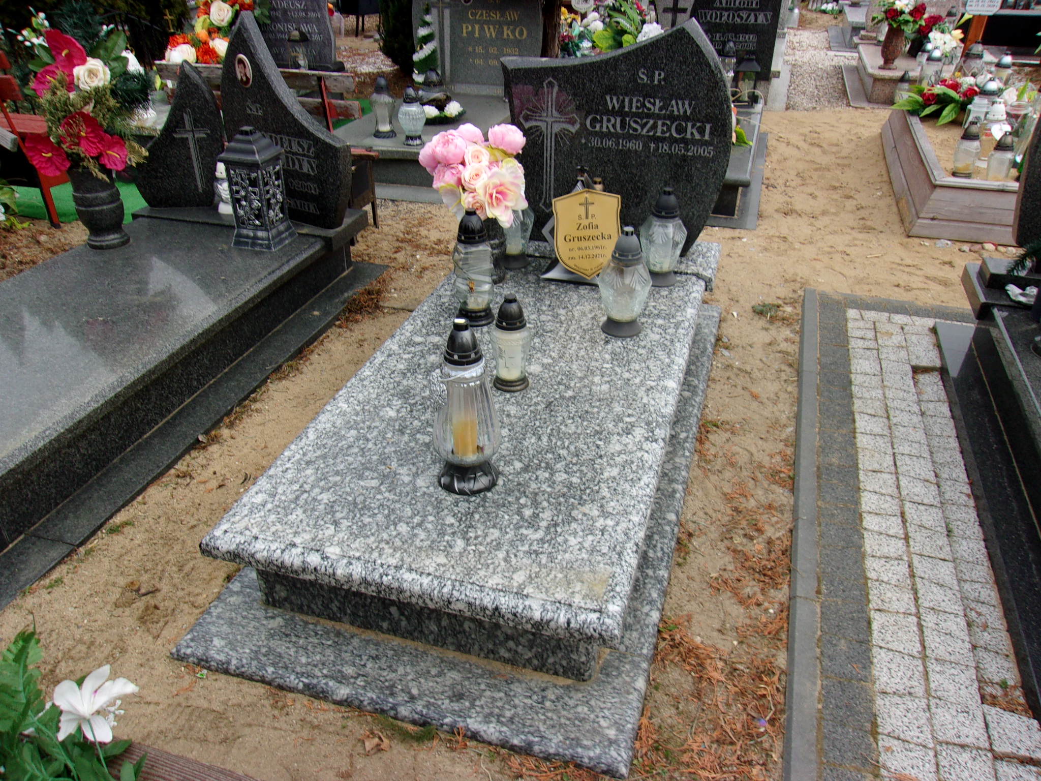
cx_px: 520
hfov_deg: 65.3
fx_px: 812
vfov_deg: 51.4
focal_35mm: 27
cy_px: 390
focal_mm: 4.9
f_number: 10.4
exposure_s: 1/40
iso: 80
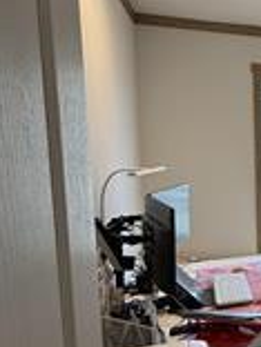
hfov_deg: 25.9
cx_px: 381
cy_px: 194
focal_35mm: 43
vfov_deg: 43.8
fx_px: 432
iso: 160
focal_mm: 2.22
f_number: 2.2
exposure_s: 1/120
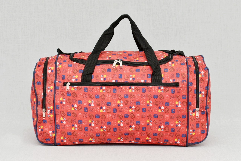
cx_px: 120
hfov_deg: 43.6
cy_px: 80
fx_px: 302
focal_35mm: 45
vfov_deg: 29.9
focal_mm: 30
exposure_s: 1/60
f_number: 5.6
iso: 100
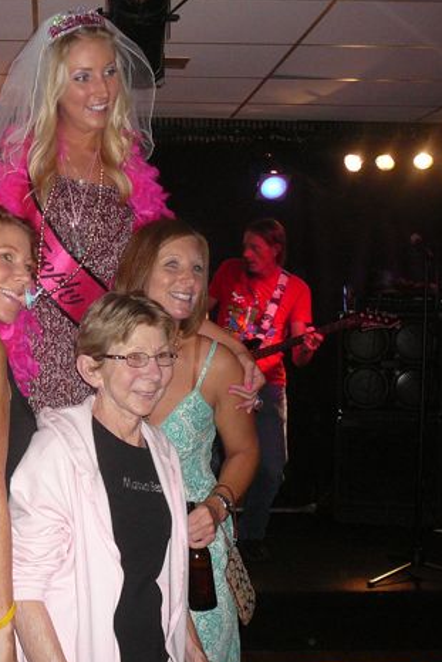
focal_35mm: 50
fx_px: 920
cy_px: 334
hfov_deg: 26.4
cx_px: 70
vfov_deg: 39.6
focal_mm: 5.2
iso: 200
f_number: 2.8
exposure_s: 1/30
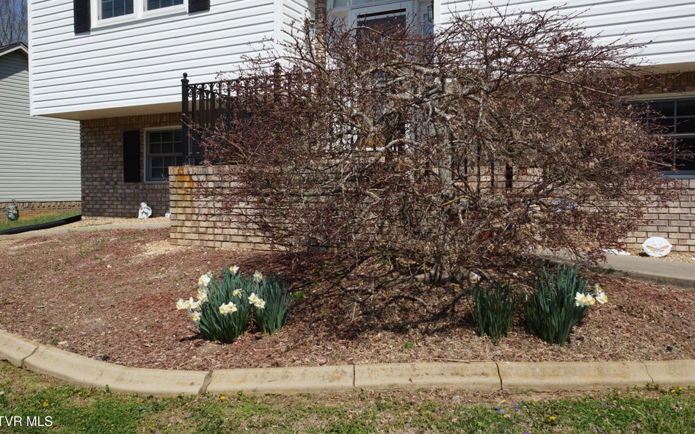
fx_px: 587
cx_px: 347
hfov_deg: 61.2
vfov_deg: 40.6
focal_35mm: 31
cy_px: 208
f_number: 8
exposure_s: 1/400
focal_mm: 20
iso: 100
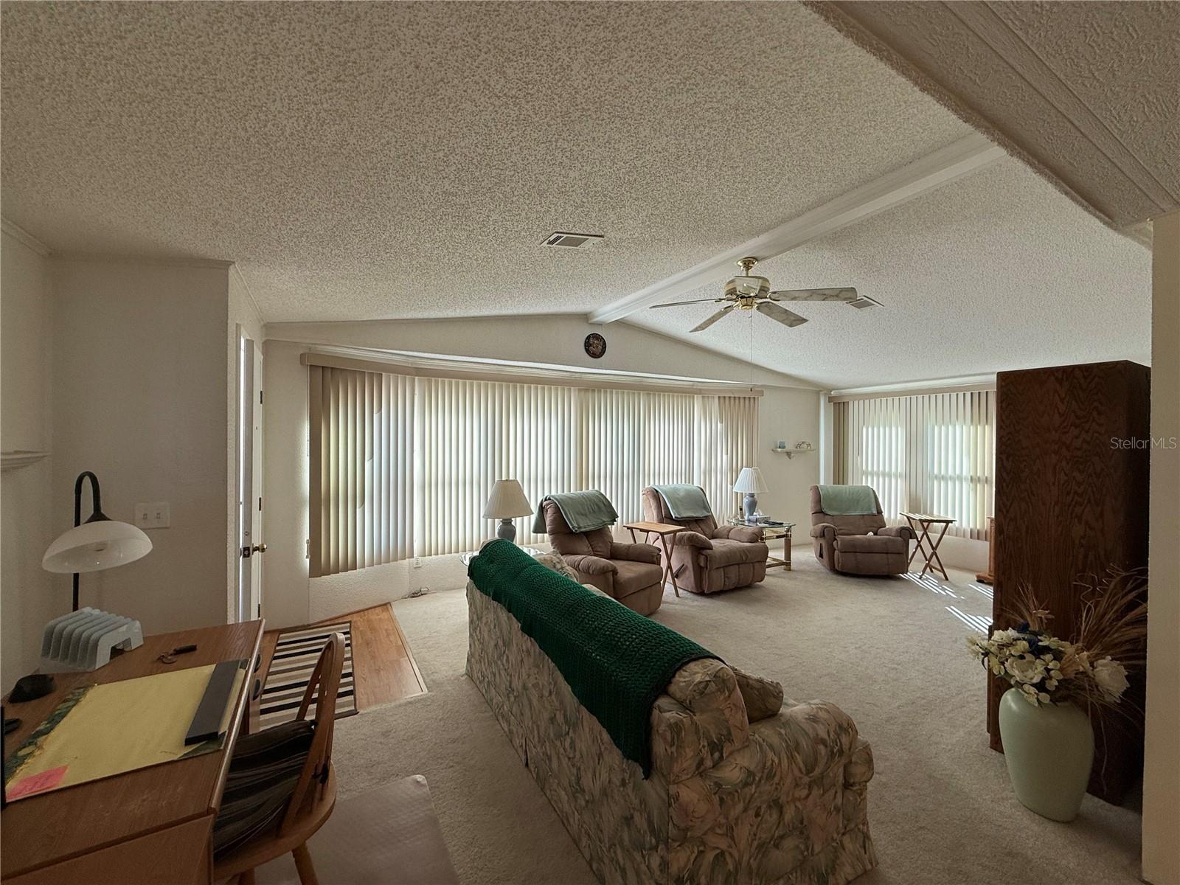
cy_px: 442
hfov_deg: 102.1
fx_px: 477
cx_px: 590
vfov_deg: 85.7
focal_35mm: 14
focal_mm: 2.22
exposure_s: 1/120
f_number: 2.2
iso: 50
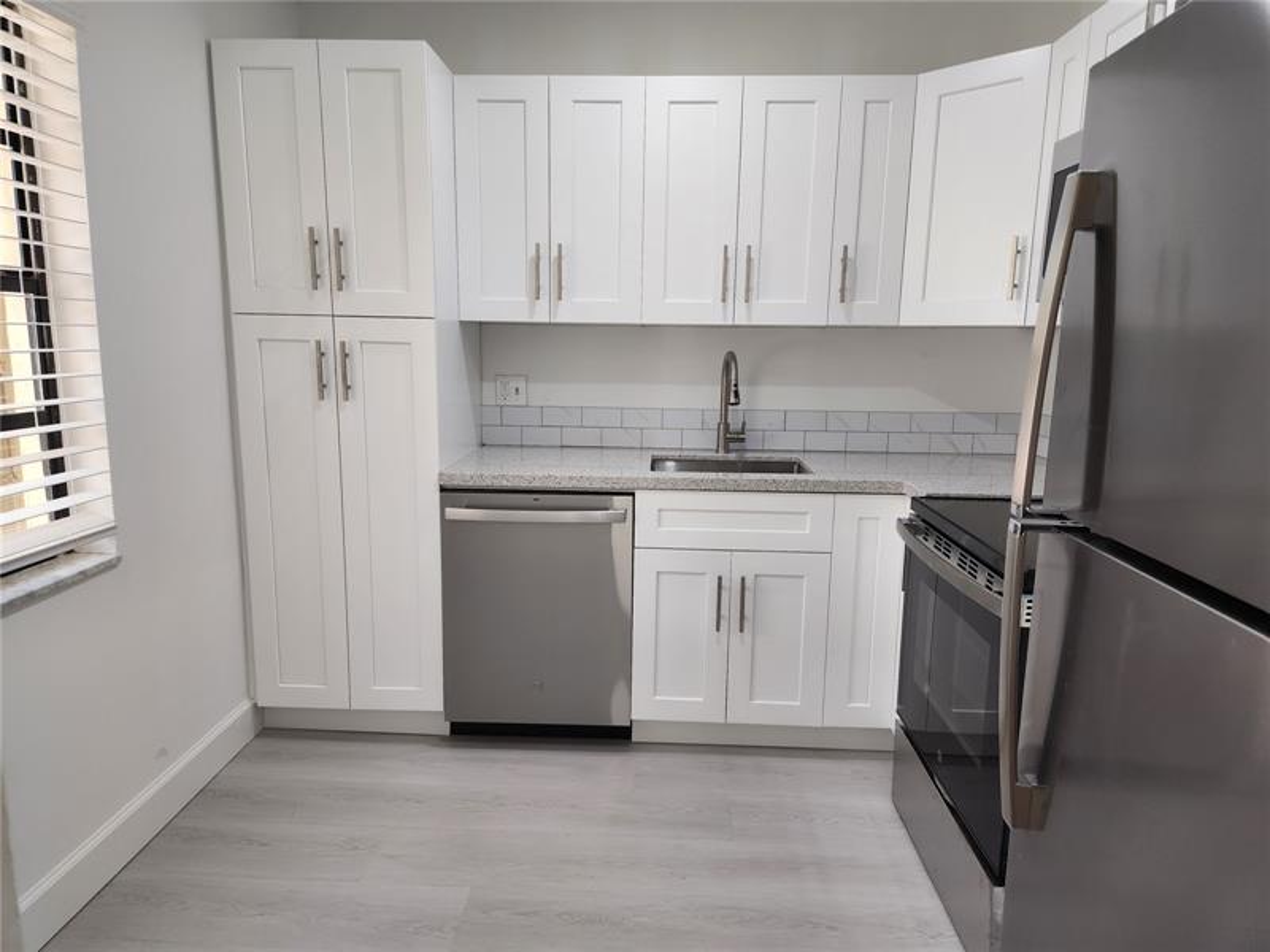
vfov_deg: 58.9
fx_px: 844
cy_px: 476
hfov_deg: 73.9
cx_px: 635
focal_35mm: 23
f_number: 1.8
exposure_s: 1/120
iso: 125
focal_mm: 5.4
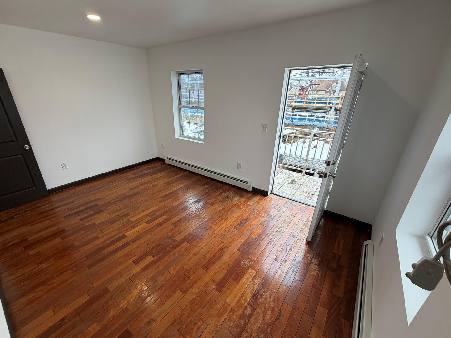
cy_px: 174
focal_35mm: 15
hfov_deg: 98.0
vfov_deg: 81.7
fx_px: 195
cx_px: 212
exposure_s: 1/120
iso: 80
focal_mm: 2.22
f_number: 2.2
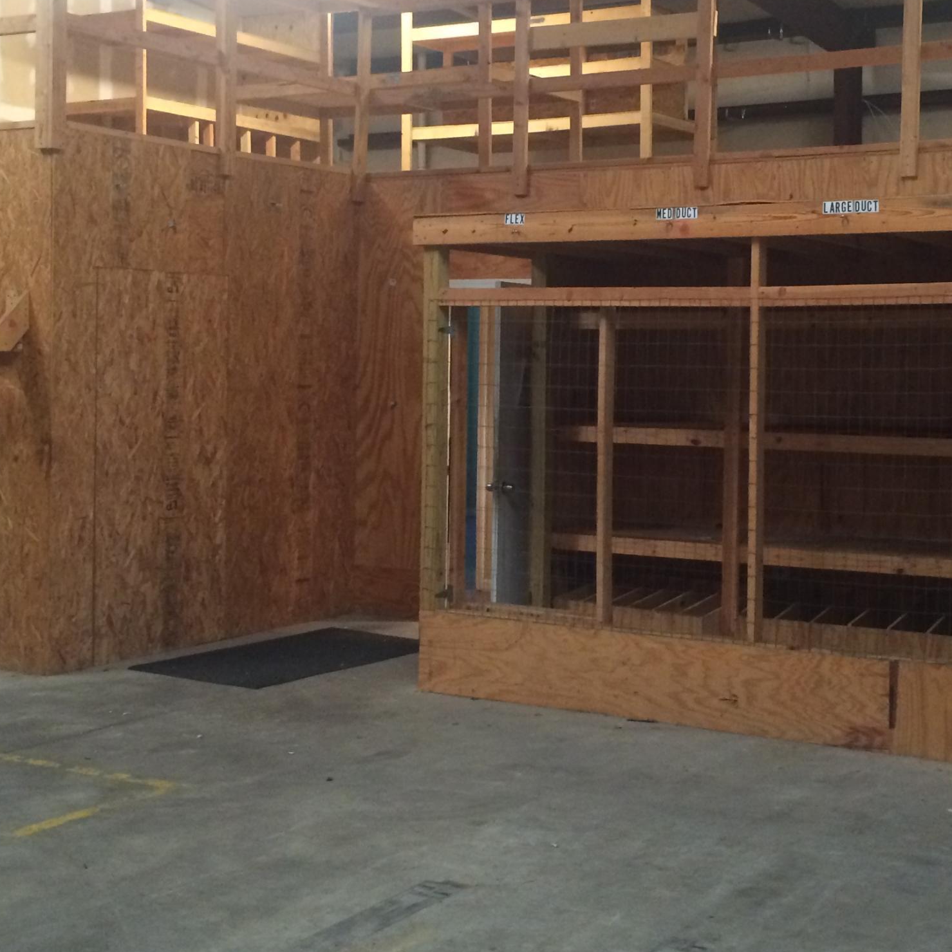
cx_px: 616
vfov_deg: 32.7
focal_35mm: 52
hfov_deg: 32.6
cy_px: 386
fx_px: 1618
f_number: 2.2
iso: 320
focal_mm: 4.15
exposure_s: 1/24
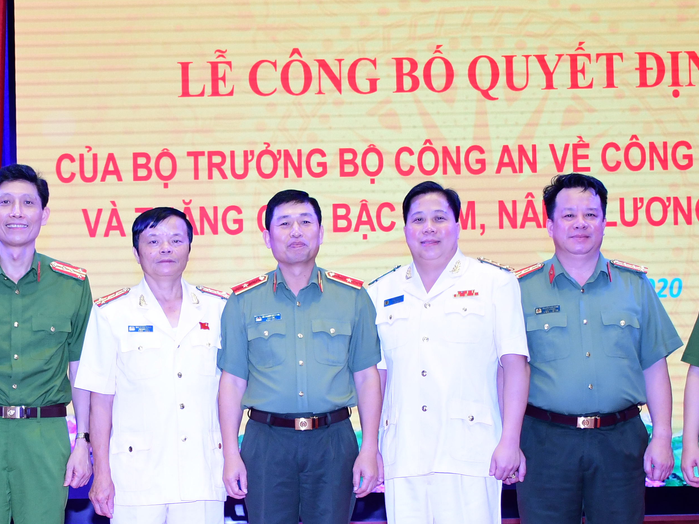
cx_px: 254
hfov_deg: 22.4
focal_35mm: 87
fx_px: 1758
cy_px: 403
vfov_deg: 16.9
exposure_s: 1/200
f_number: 4
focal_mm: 27
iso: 1000
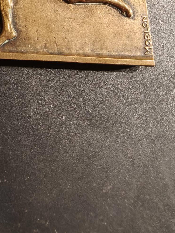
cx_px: 30
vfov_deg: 41.6
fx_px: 283
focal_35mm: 42
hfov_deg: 33.2
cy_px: 28
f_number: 2
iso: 160
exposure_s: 1/67.9
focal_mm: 2.32
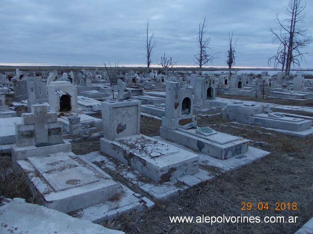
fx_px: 253
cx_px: 156
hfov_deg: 63.5
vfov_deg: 49.7
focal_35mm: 28
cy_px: 117
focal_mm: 4
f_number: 2.7
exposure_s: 1/30
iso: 80
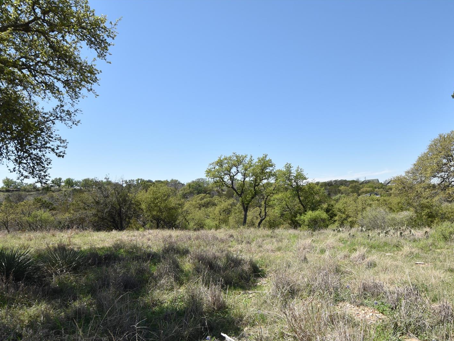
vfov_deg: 62.3
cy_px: 219
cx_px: 267
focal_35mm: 21
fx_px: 275
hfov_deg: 78.3
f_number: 7.1
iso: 200
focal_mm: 10
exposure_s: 1/400
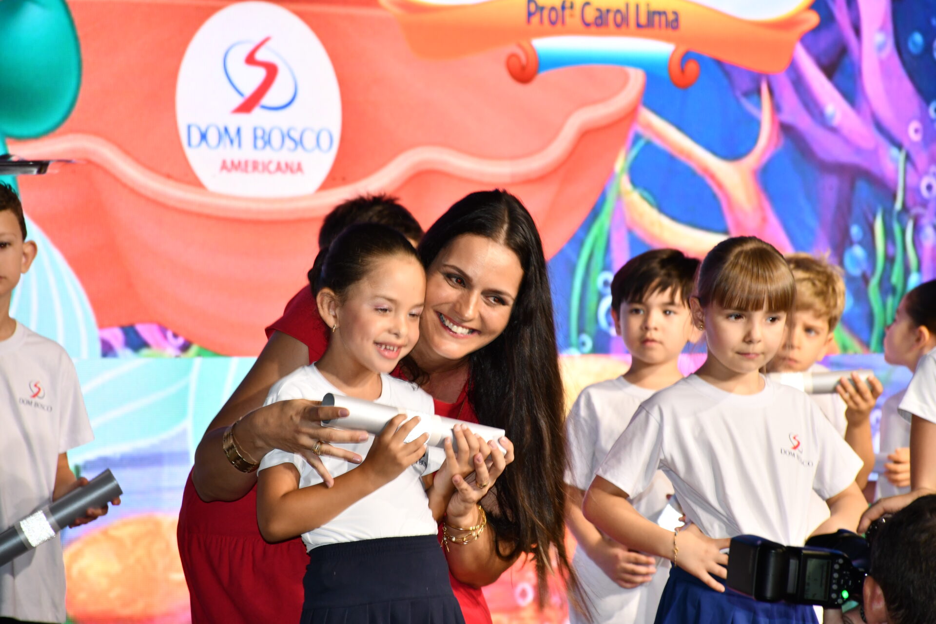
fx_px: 5460
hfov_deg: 9.8
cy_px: 312
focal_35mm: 210
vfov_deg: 6.5
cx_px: 468
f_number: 5.6
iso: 900
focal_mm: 140
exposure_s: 1/60
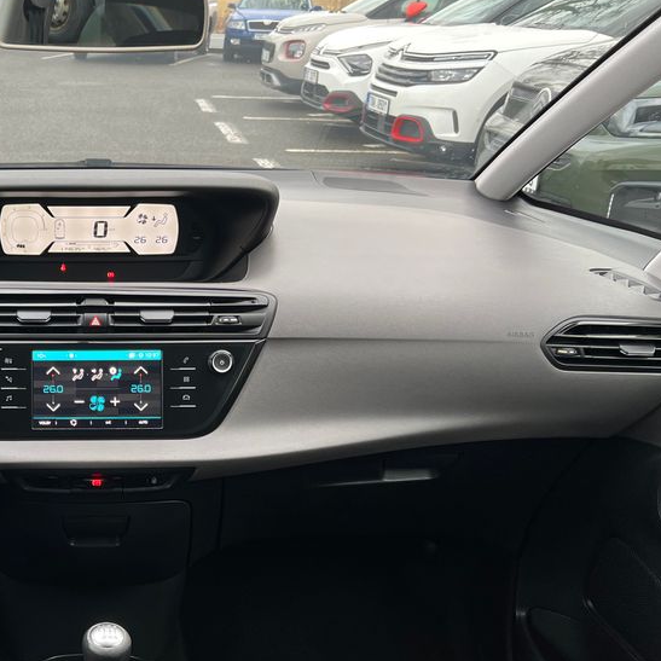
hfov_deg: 37.1
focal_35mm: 43
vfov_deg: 38.9
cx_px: 87
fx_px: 929
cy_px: 412
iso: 125
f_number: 1.5
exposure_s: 1/121
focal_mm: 5.7
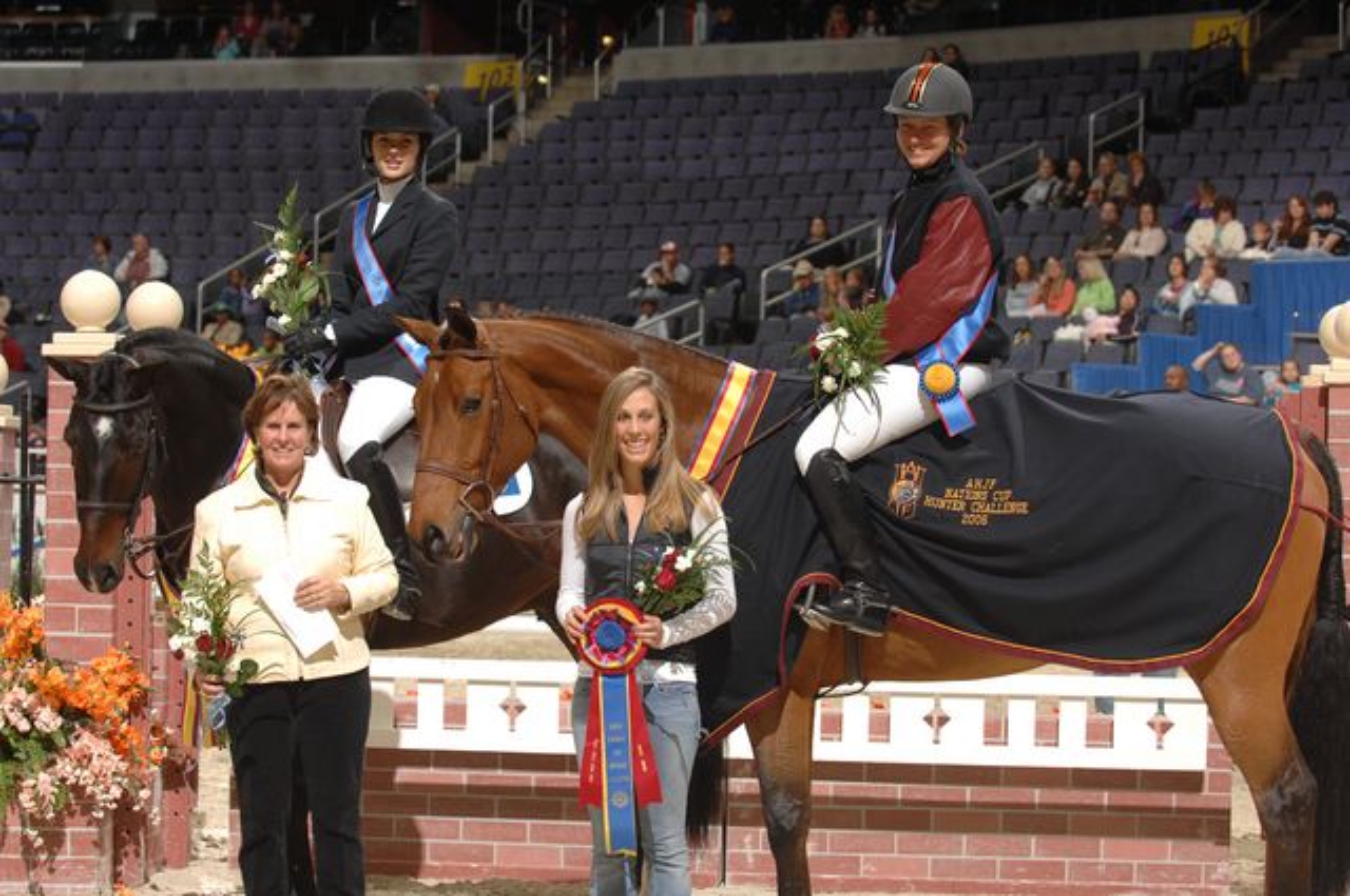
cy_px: 448
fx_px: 3932
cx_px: 675
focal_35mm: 105
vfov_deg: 13.0
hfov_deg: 19.5
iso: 320
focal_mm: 70
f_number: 5
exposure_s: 1/250
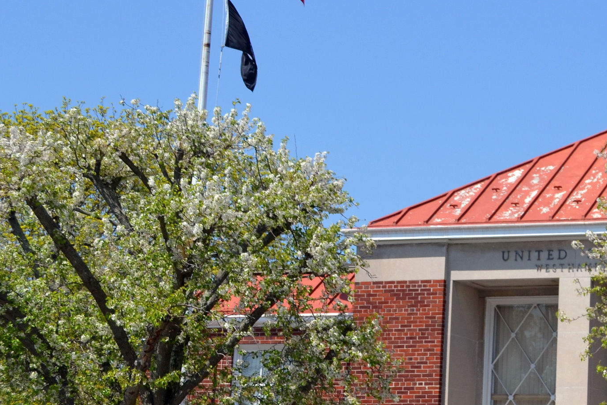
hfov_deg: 20.6
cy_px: 244
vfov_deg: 14.7
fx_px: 1568
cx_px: 715
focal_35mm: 93
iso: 100
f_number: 7.1
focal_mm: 26
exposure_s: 1/200
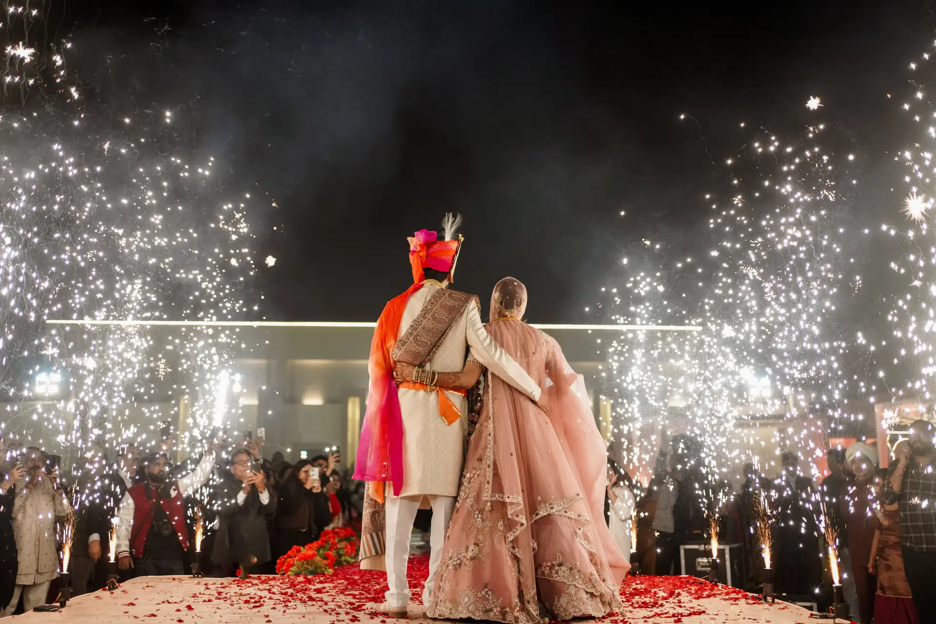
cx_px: 468
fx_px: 910
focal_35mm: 35
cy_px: 312
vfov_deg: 37.9
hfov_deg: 54.4
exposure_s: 1/500
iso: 1000
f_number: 1.8
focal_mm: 35
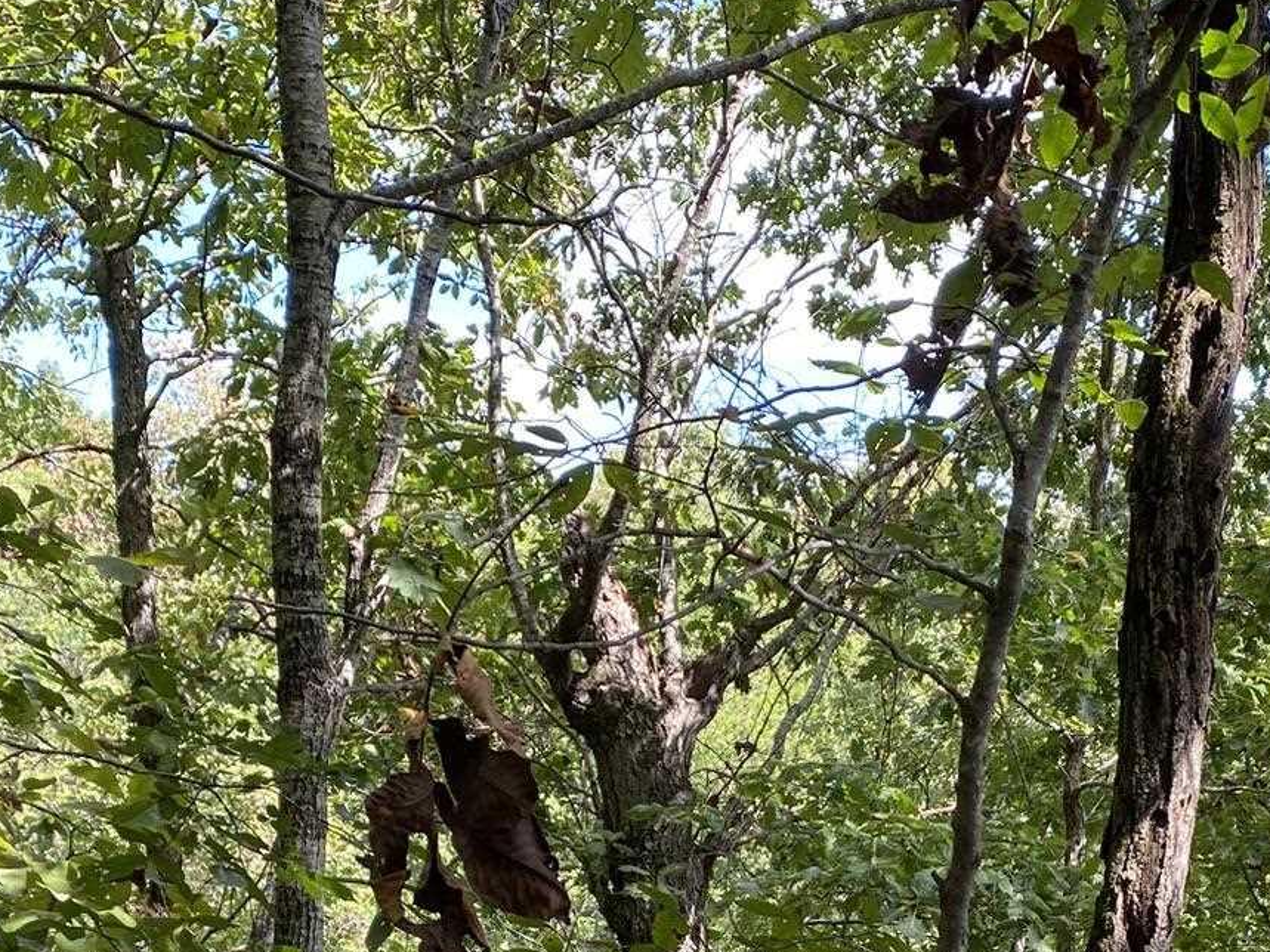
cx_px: 701
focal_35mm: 62
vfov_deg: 22.0
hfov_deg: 31.2
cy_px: 1128
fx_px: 2274
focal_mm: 4.25
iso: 32
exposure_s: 1/175
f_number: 1.8
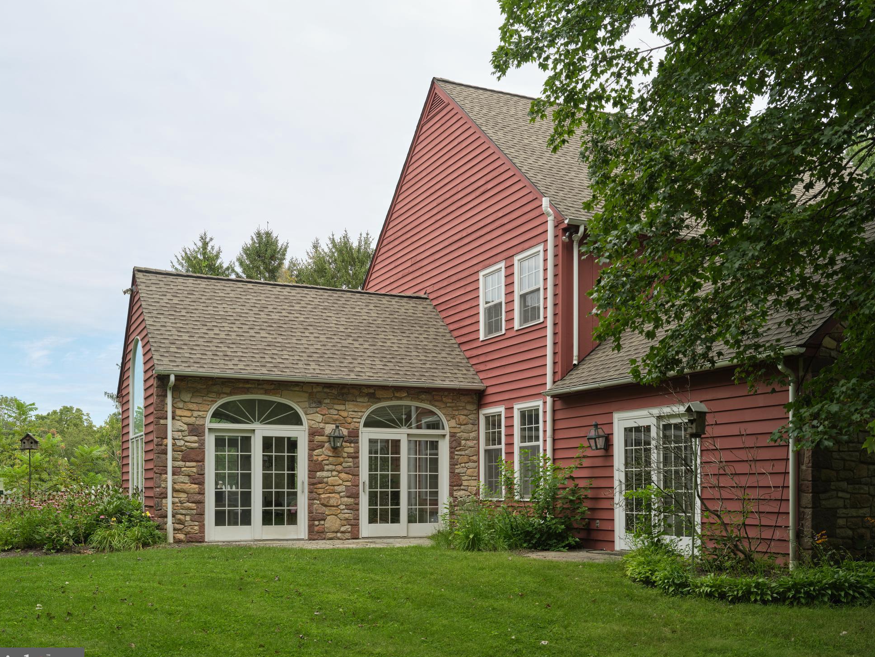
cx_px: 433
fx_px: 961
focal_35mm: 38
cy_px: 338
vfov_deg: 37.7
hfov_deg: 49.0
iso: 500
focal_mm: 45
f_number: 8
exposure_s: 1/250
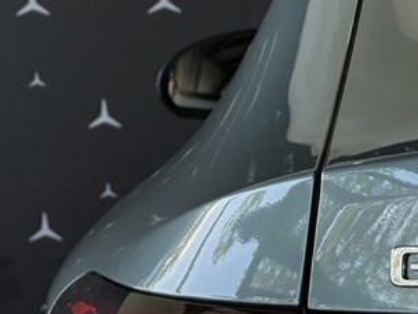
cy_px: 346
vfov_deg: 7.3
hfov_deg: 9.6
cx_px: 462
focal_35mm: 203
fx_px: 2454
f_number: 2.8
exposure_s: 1/101
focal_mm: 9
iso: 200
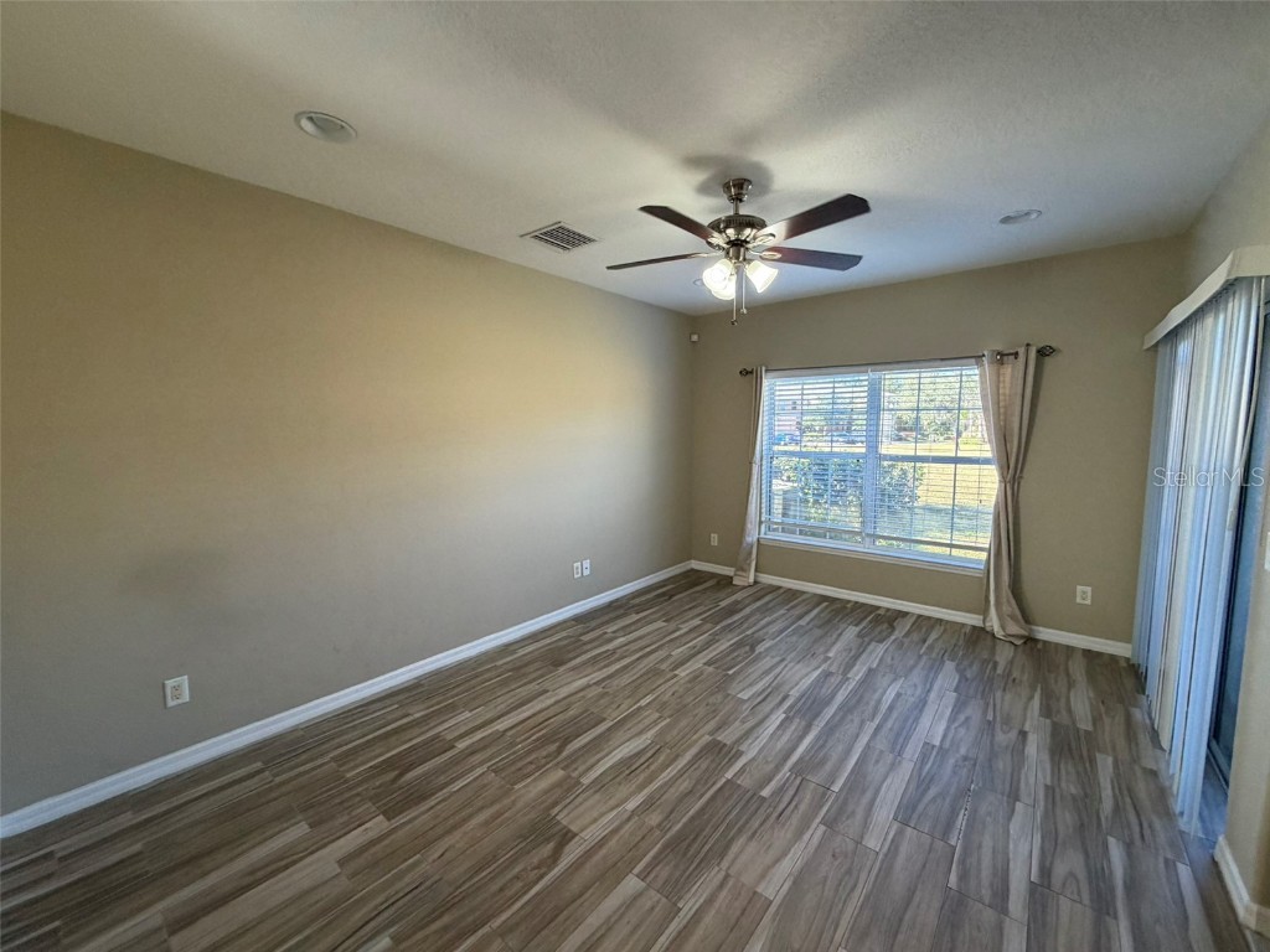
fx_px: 514
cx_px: 635
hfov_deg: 102.1
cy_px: 476
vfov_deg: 85.7
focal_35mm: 14
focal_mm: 2.22
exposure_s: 1/60
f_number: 2.2
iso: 160
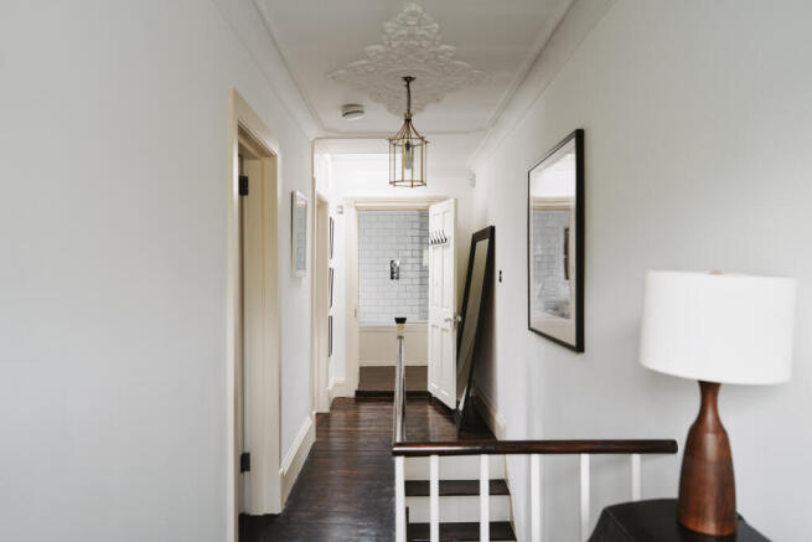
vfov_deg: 53.2
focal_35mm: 24
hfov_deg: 73.7
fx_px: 541
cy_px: 271
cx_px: 406
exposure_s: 1/4
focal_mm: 24
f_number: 3.2
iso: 100
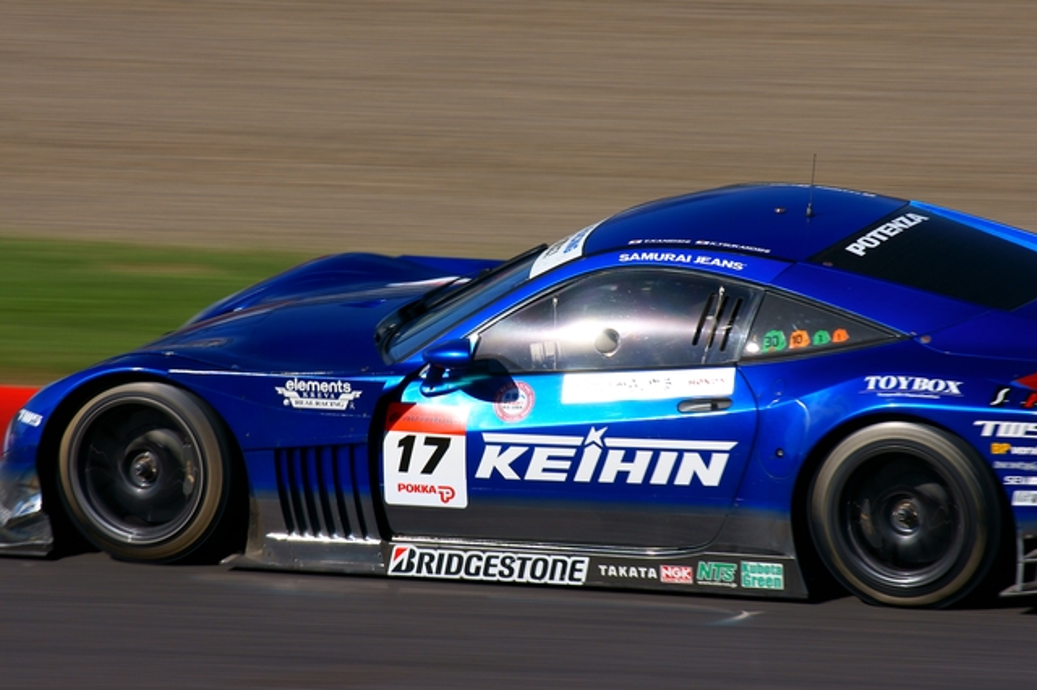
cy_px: 345
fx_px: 12955
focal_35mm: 450
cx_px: 518
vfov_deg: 3.1
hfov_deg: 4.6
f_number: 13
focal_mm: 300
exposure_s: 1/100
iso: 100
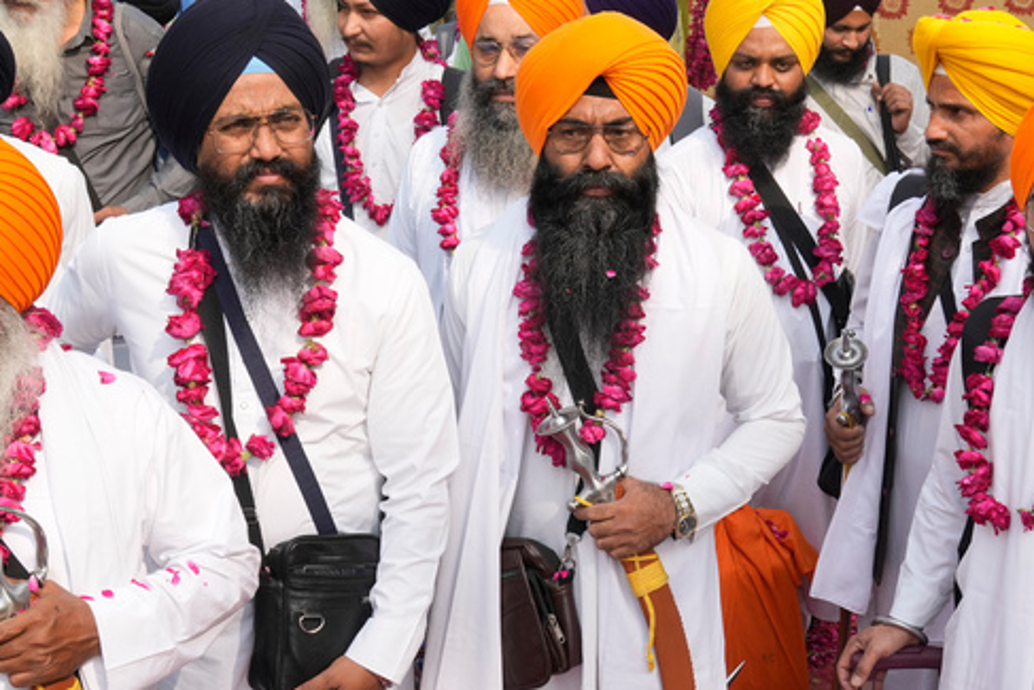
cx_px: 601
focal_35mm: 61
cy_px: 375
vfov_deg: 22.3
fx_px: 1752
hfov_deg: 32.8
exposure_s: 1/400
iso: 400
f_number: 9
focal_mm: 29
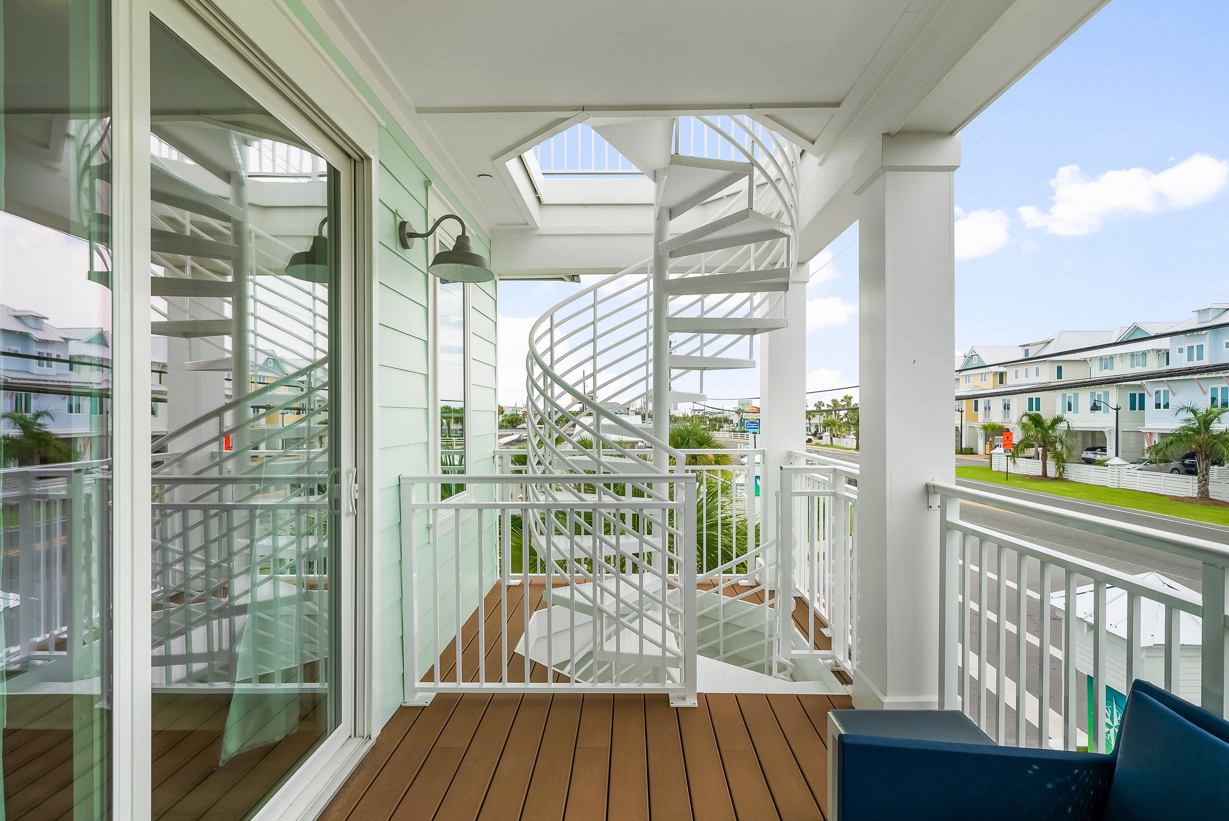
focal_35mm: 17
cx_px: 627
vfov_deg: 70.5
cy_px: 412
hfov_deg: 93.2
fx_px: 581
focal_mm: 16
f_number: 8
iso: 400
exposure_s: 1/200
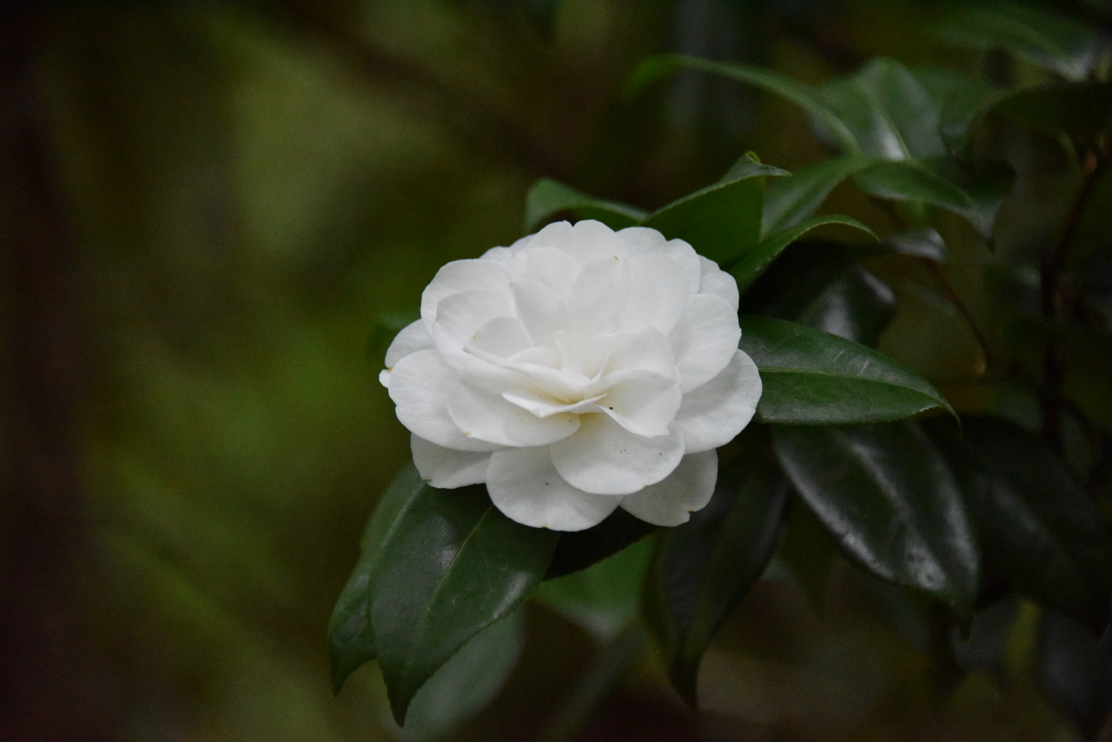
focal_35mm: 300
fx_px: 9268
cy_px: 371
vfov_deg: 4.6
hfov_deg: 6.9
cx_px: 556
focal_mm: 300
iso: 10000
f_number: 5.6
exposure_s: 1/640
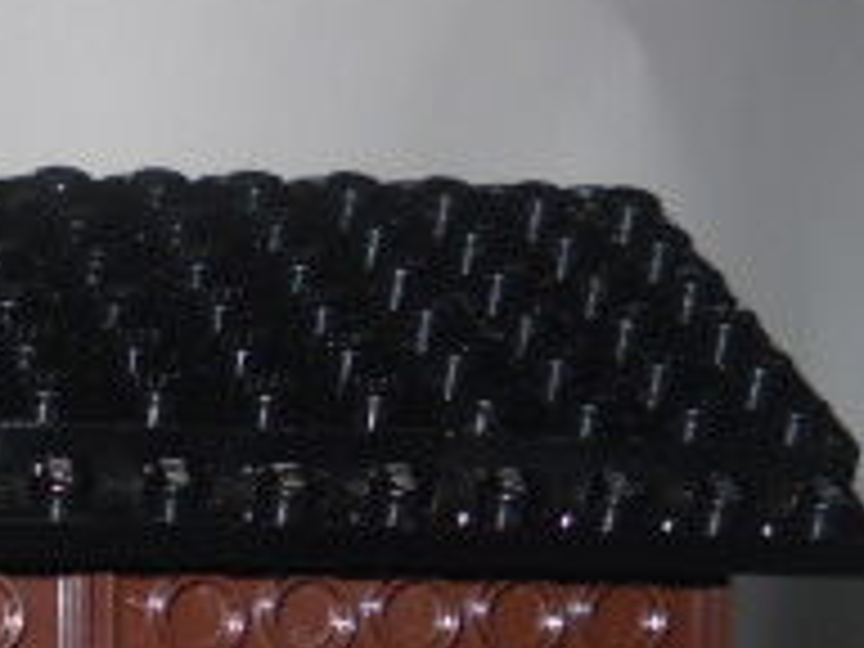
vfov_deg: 10.4
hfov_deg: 13.8
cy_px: 1012
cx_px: -288
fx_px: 3419
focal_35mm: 137
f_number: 5.5
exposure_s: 1/30
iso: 64
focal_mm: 6.72
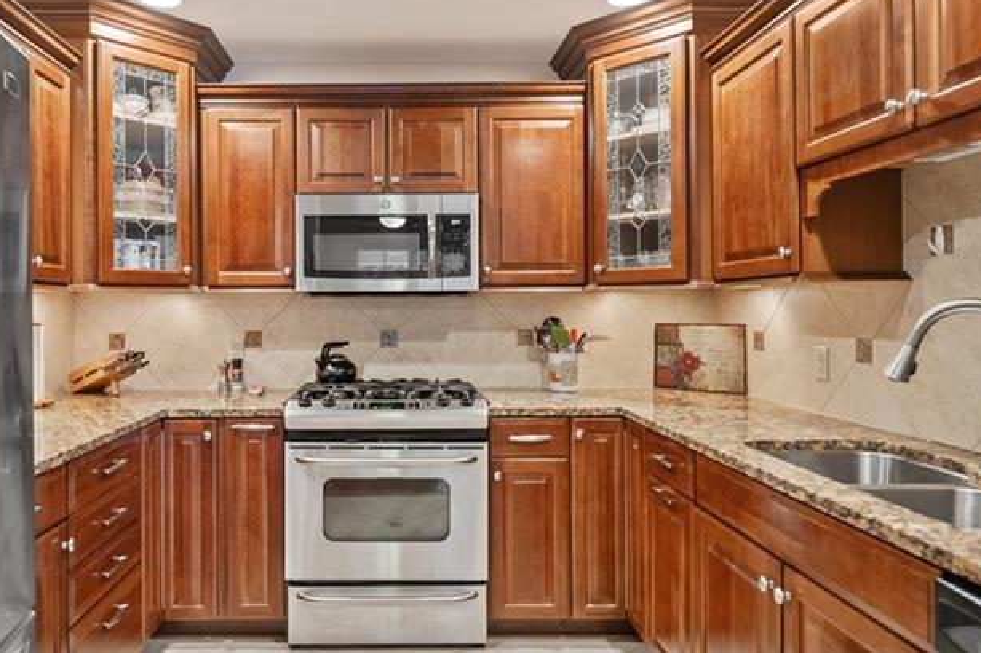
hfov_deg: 70.7
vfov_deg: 51.2
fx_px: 681
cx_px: 390
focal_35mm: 25
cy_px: 305
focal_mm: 15
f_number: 2.8
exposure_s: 1/30
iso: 2000
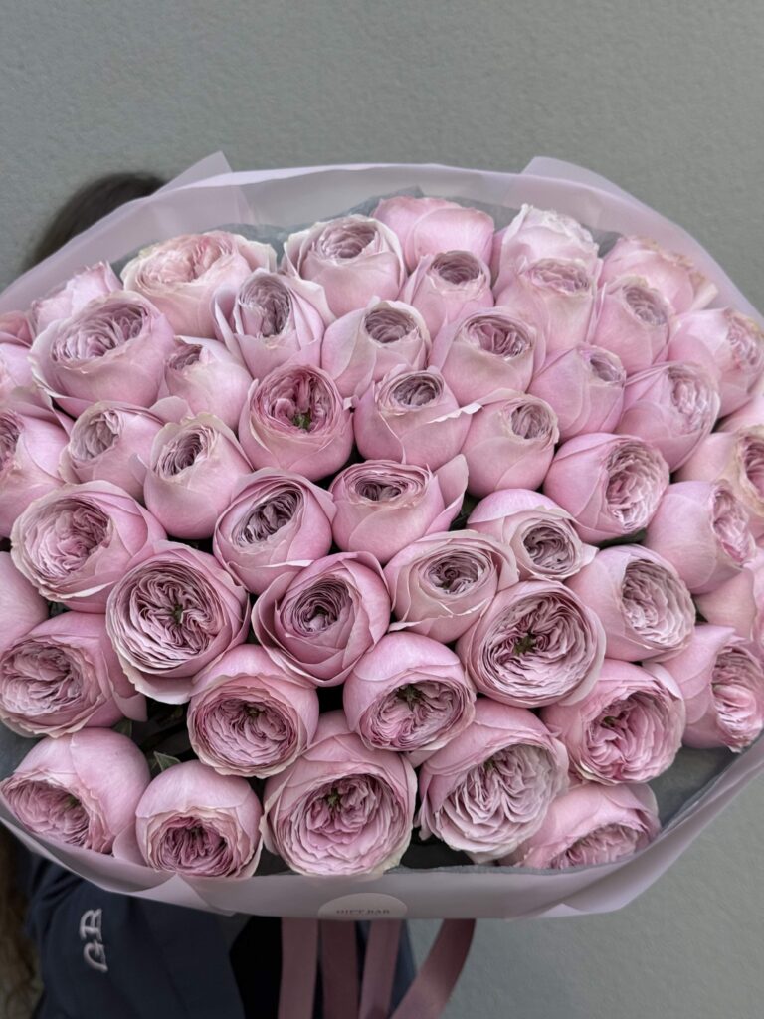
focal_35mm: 48
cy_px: 510
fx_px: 1413
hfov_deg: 30.3
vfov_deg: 39.7
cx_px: 382
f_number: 1.8
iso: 64
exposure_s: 1/675
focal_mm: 6.8
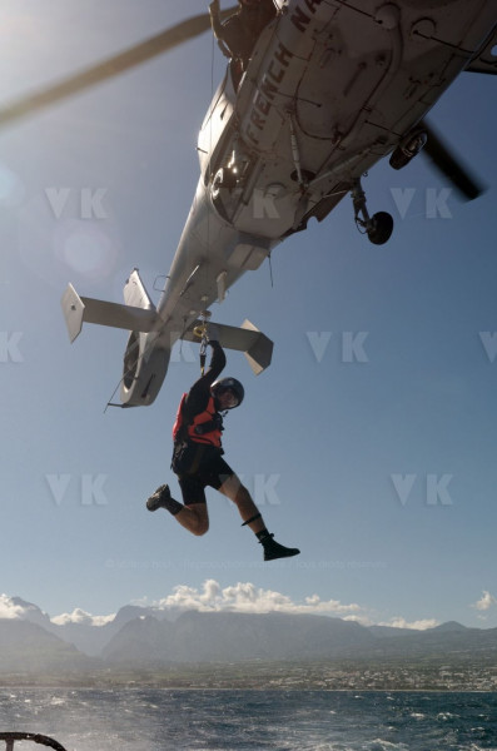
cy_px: 376
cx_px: 248
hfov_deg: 36.7
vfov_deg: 53.2
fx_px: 749
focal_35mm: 36
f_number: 9
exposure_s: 1/800
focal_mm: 24
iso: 160
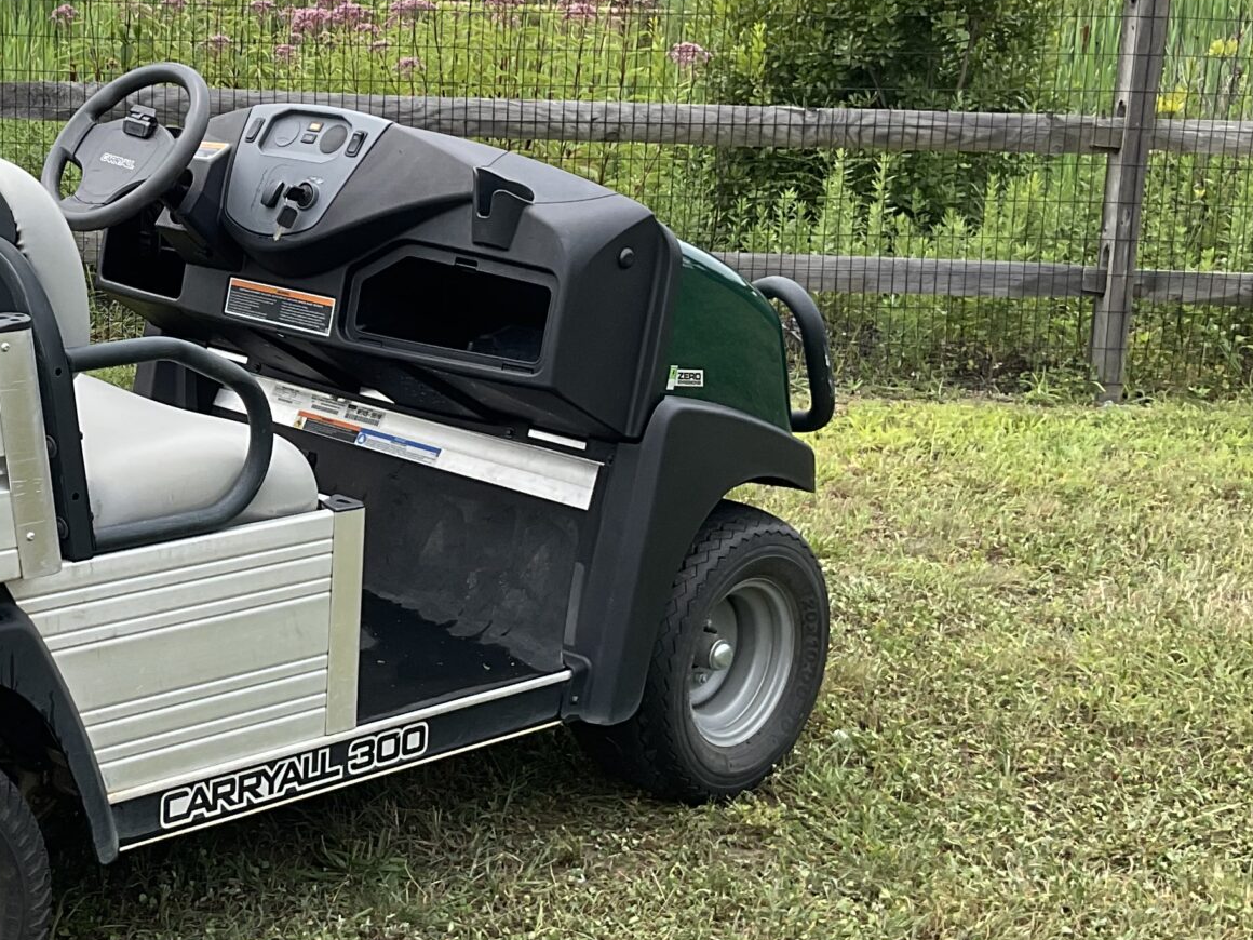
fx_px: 2317
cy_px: 295
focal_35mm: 64
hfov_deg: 28.9
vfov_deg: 22.8
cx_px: 86
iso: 16
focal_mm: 3
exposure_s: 1/642
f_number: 1.8
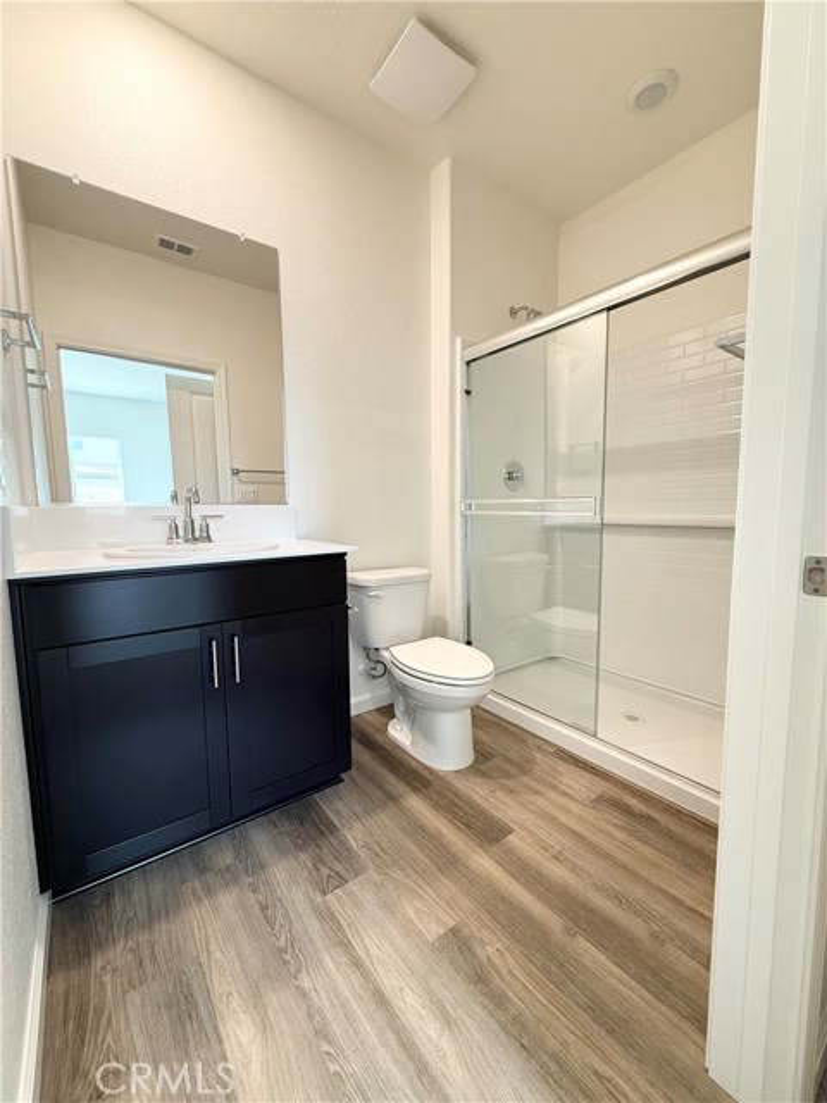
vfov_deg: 102.1
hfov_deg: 85.7
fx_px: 446
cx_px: 414
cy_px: 552
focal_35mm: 14
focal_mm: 2.22
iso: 200
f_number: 2.2
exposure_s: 1/60
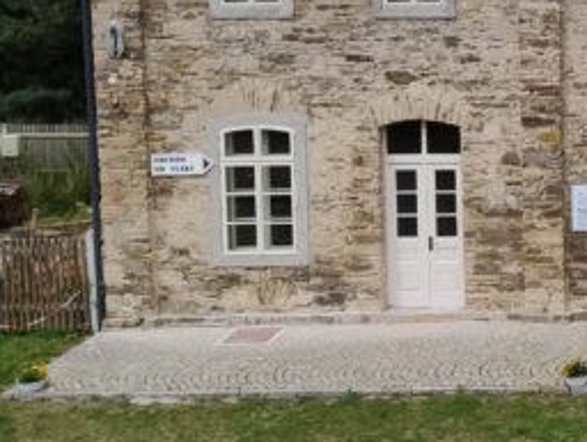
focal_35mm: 96
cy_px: 13
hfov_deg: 18.3
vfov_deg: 15.2
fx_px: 1631
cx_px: 855
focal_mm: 5.56
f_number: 1.8
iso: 100
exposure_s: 1/947
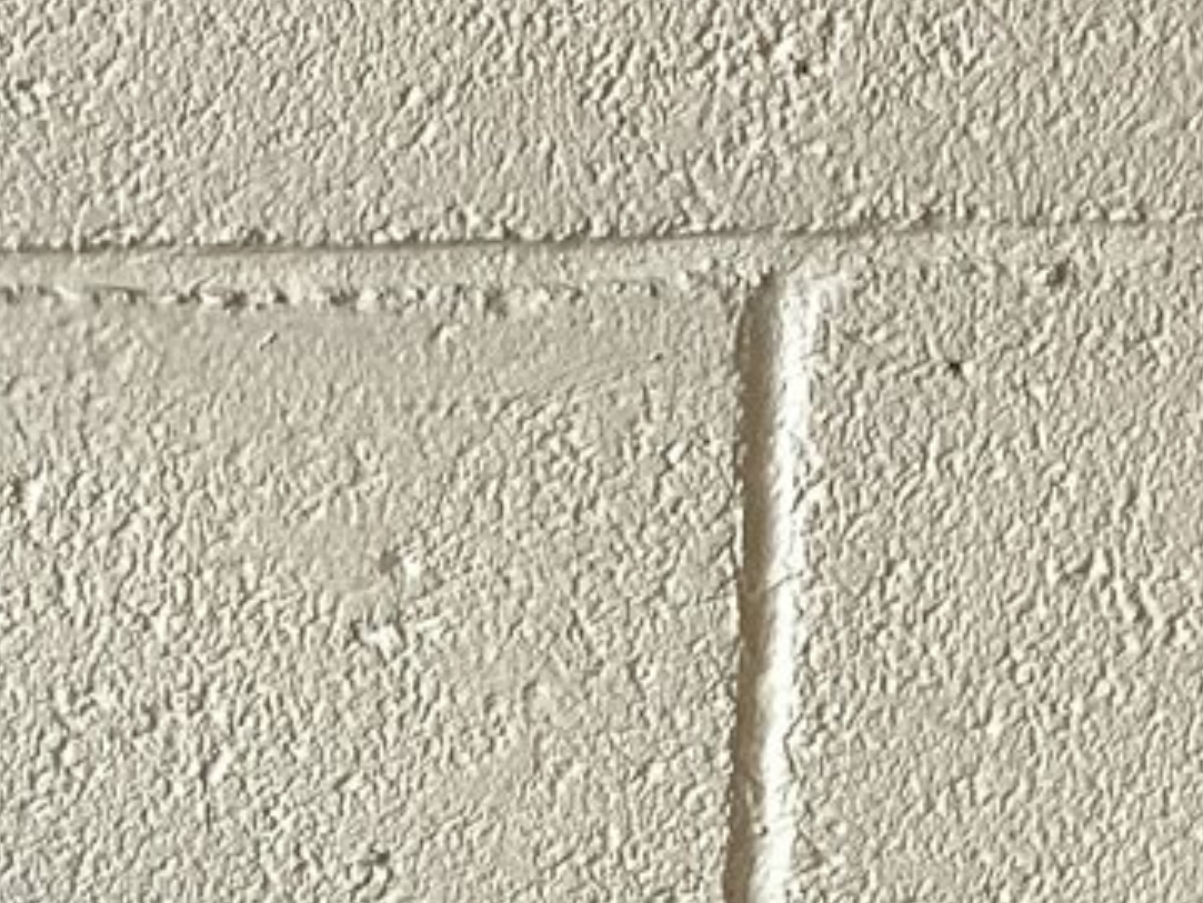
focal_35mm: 130
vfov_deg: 11.1
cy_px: 1231
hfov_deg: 15.0
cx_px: 165
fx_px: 4519
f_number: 2.4
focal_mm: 3.3
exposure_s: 1/120
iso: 32
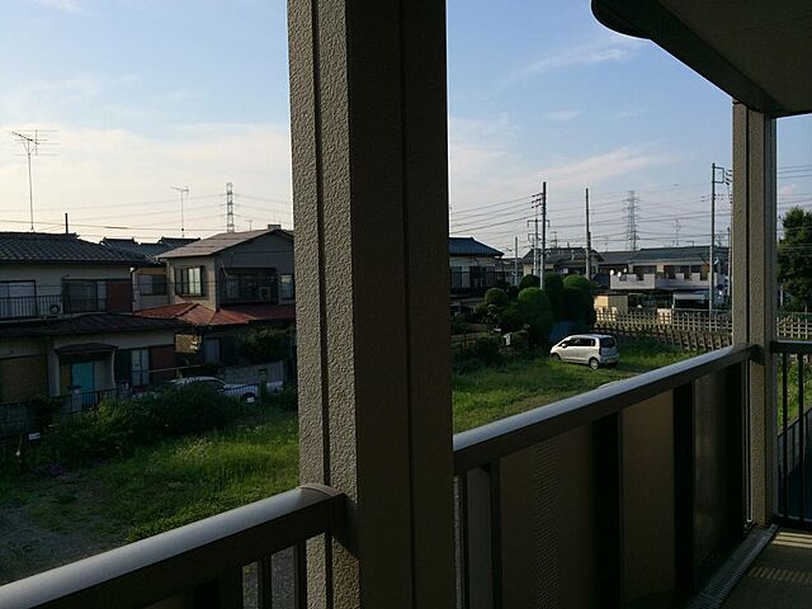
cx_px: 406
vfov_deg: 46.8
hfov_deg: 60.0
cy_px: 304
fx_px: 704
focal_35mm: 30
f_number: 2.2
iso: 32
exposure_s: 1/1466
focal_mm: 4.12
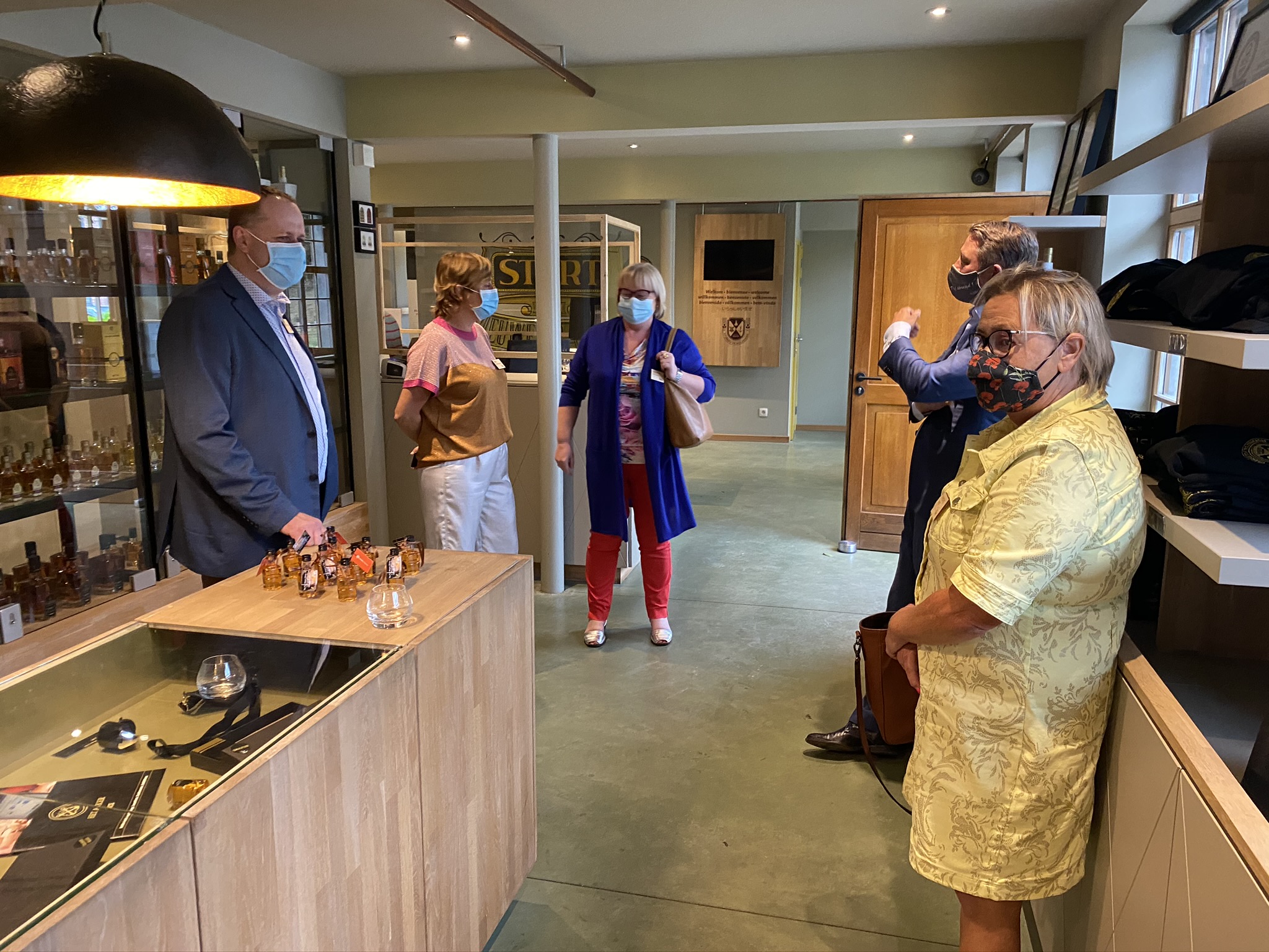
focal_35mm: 26
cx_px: 634
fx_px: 953
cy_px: 476
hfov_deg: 67.3
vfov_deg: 53.1
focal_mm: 4.25
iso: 320
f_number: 1.8
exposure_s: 1/50
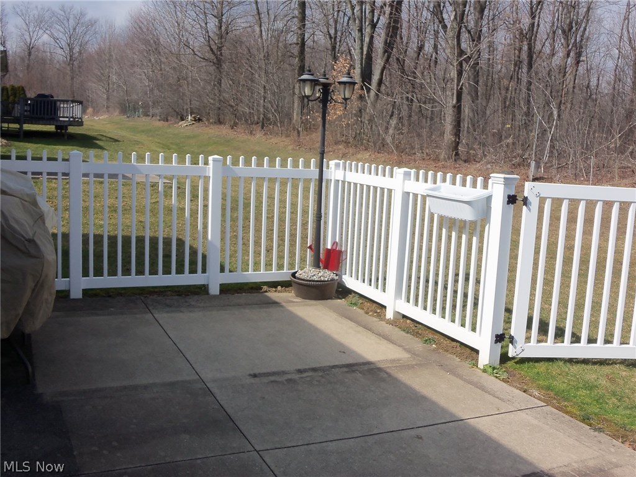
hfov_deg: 50.1
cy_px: 238
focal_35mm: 37
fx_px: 680
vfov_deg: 38.7
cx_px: 318
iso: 64
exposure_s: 1/125
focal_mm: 6.7
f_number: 9.2
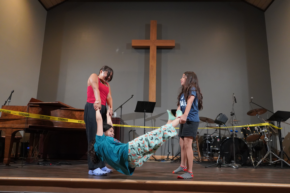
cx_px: 145
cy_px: 96
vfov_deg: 46.4
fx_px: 226
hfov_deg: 65.5
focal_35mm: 28
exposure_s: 1/160
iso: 8000
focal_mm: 28
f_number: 4
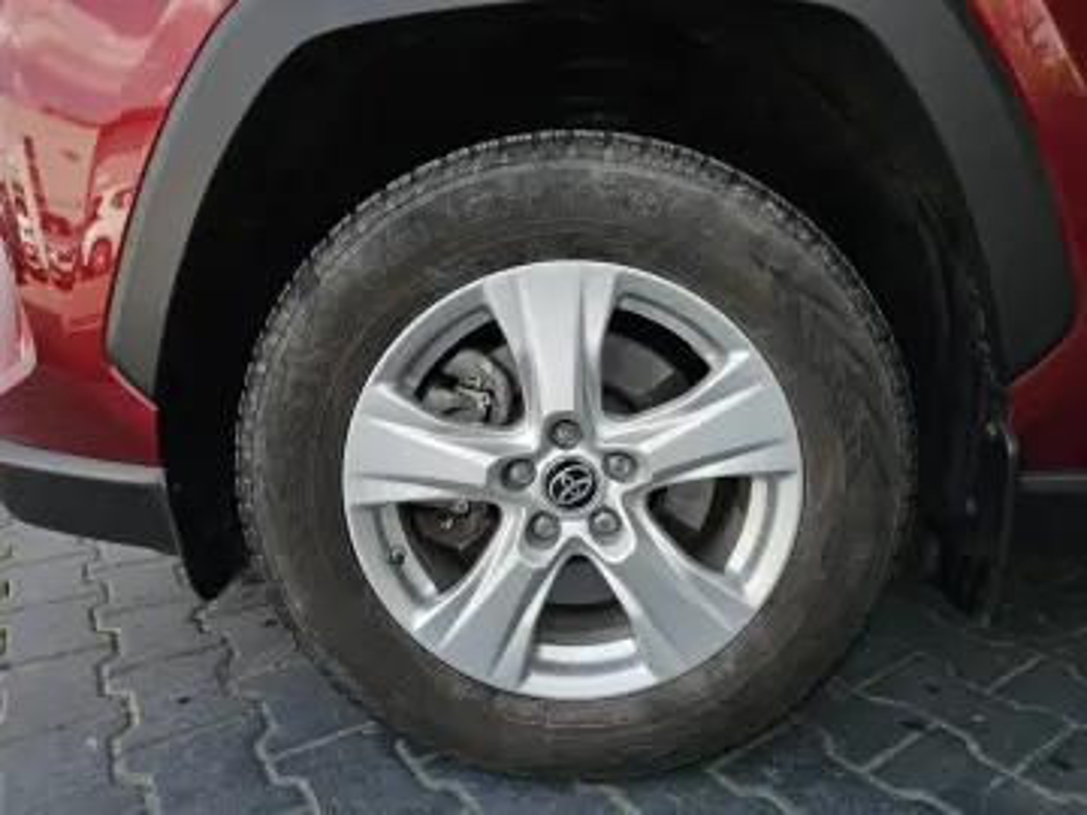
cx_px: 544
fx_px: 722
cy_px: 408
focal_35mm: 23
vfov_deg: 58.9
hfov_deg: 73.9
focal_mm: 6.3
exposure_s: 1/131
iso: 10
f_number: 1.7
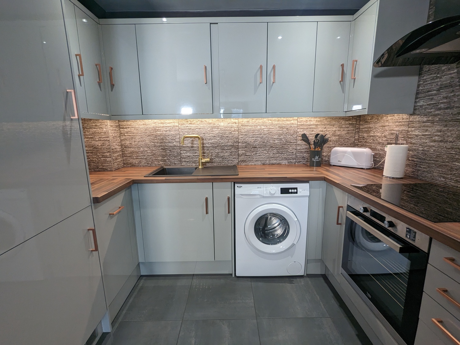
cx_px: 230
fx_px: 213
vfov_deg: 78.1
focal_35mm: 16
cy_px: 172
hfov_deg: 94.5
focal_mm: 2.35
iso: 171
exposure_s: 1/50
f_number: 2.2
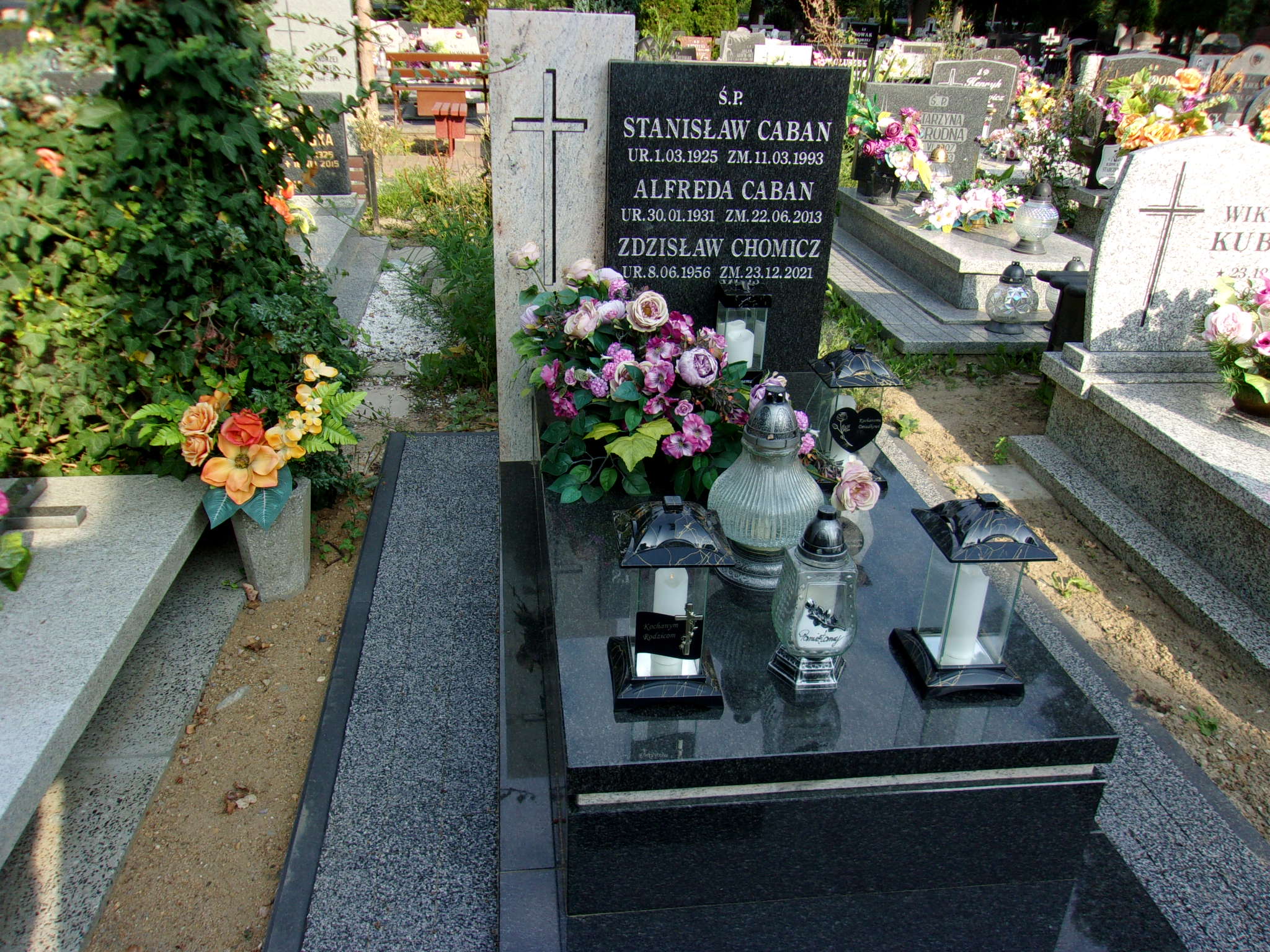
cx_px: 635
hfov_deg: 65.3
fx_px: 991
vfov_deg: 51.4
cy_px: 476
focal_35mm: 27
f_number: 3
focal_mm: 4.9
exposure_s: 1/400
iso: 80
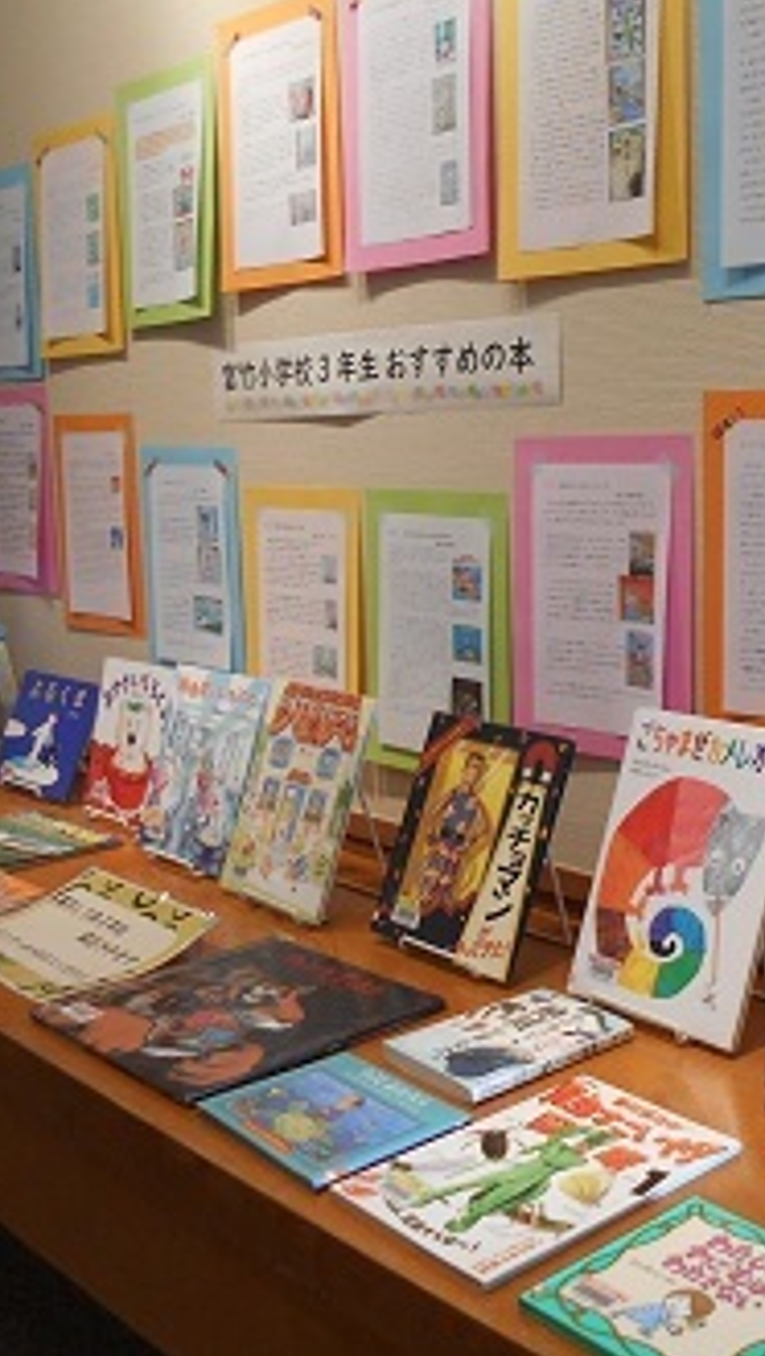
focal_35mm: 39
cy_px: 664
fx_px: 1404
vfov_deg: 51.6
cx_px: 648
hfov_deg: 29.5
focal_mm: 4.6
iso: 140
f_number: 3.2
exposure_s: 1/30
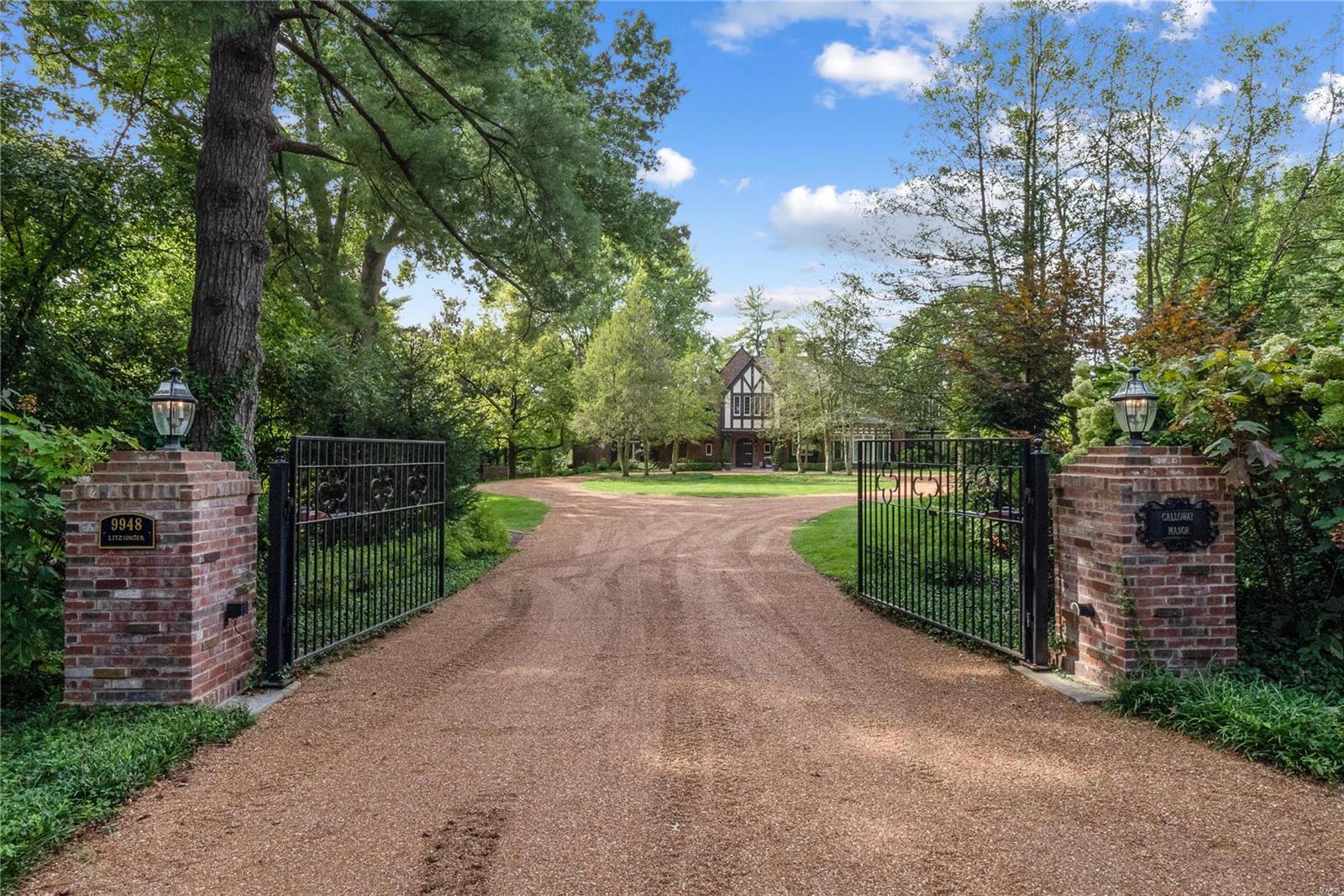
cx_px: 672
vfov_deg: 57.2
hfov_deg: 78.6
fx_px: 821
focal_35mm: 22
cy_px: 448
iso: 400
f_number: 10
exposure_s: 1/125
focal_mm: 11
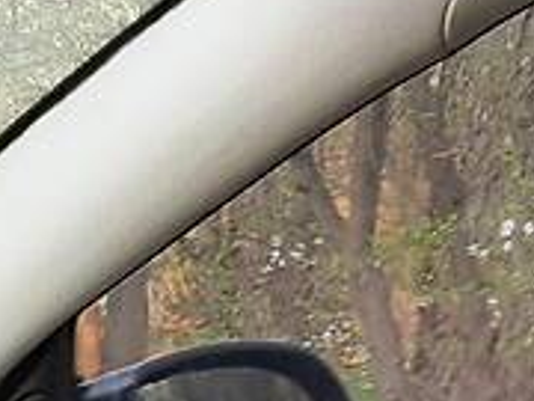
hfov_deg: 15.6
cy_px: 802
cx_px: 694
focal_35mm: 120
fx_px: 1851
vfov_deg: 11.2
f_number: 1.7
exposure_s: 1/50
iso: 100
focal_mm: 3.9
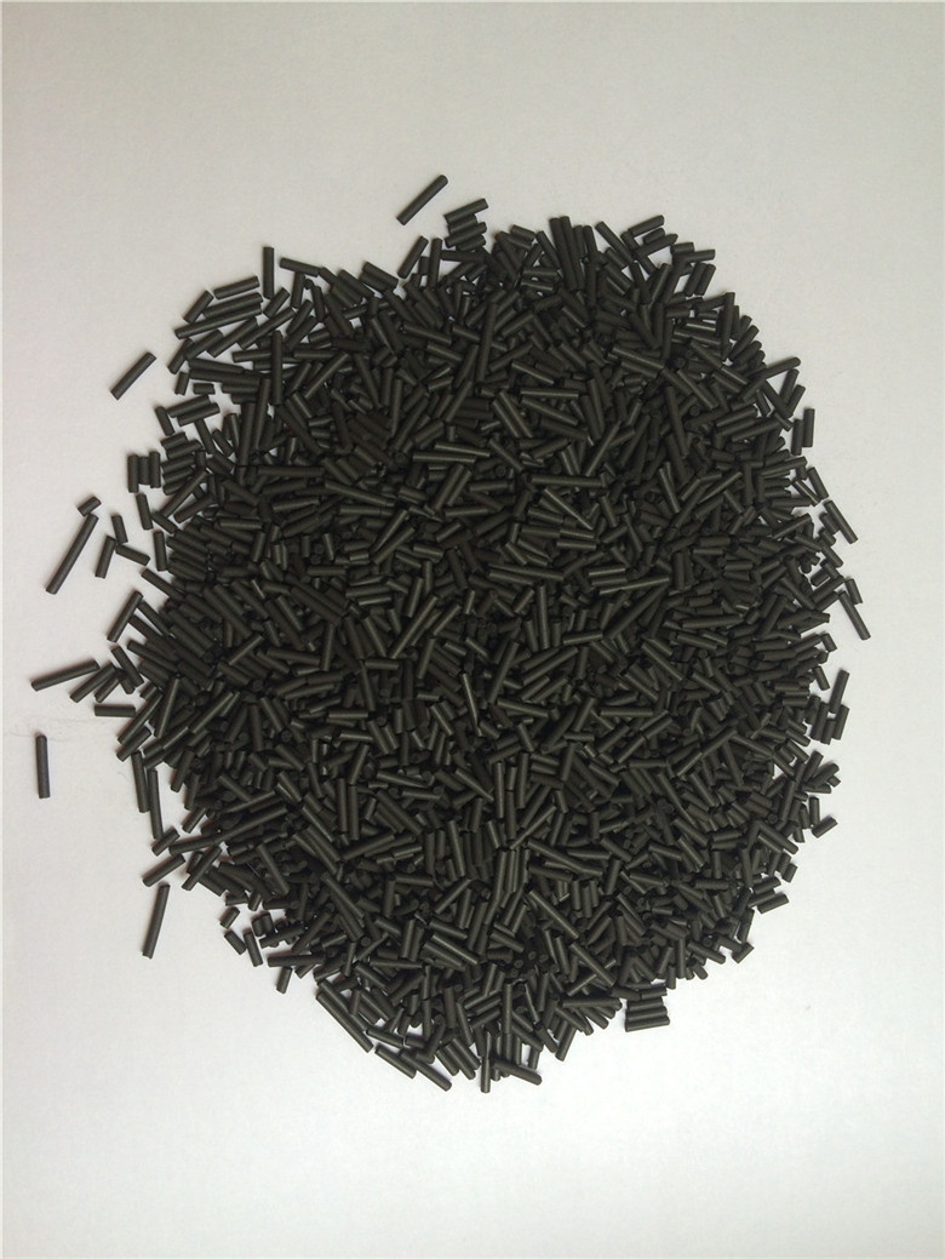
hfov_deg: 48.3
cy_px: 630
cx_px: 472
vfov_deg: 61.6
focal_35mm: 29
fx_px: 1055
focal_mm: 4.15
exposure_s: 1/120
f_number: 2.2
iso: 64
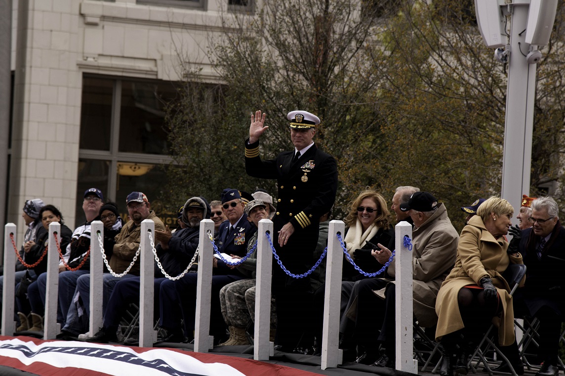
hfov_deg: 11.4
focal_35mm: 180
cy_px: 188
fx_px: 2822
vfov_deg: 7.6
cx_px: 282
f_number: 5.6
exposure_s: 1/400
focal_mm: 120
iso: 250
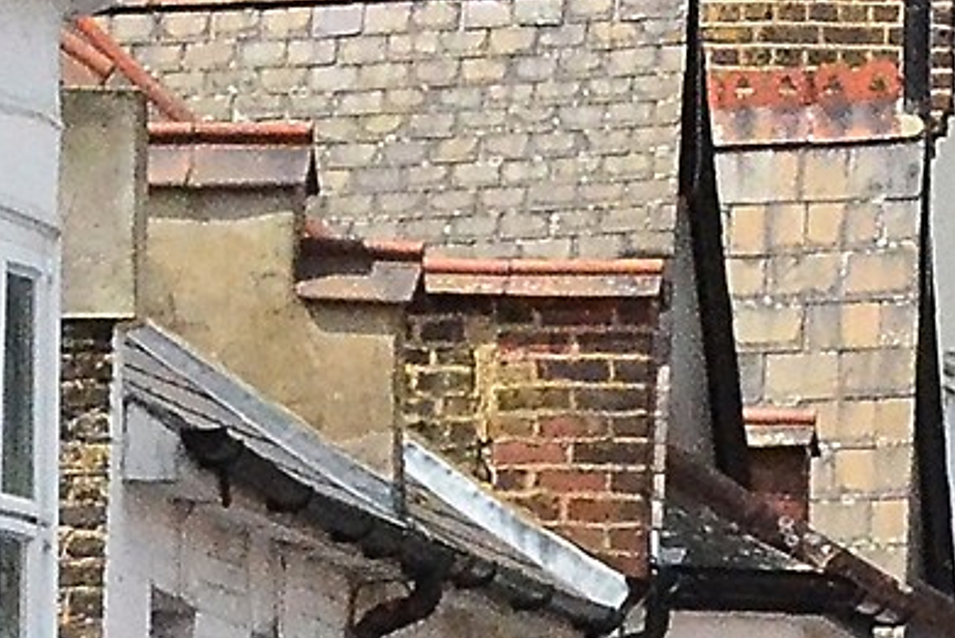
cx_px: 383
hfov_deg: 2.6
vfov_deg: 1.8
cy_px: 325
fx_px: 20753
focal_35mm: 782
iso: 5000
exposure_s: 1/2000
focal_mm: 85
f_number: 14
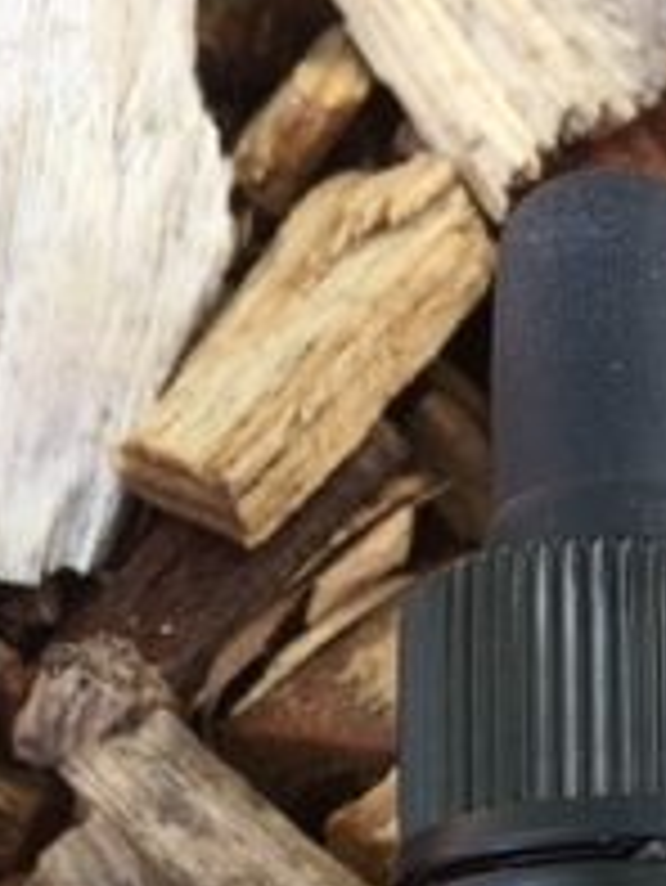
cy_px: 1291
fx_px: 2409
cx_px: 666
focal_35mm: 94
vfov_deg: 18.7
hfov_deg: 15.5
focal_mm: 4.15
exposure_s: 1/100
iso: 25
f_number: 2.2
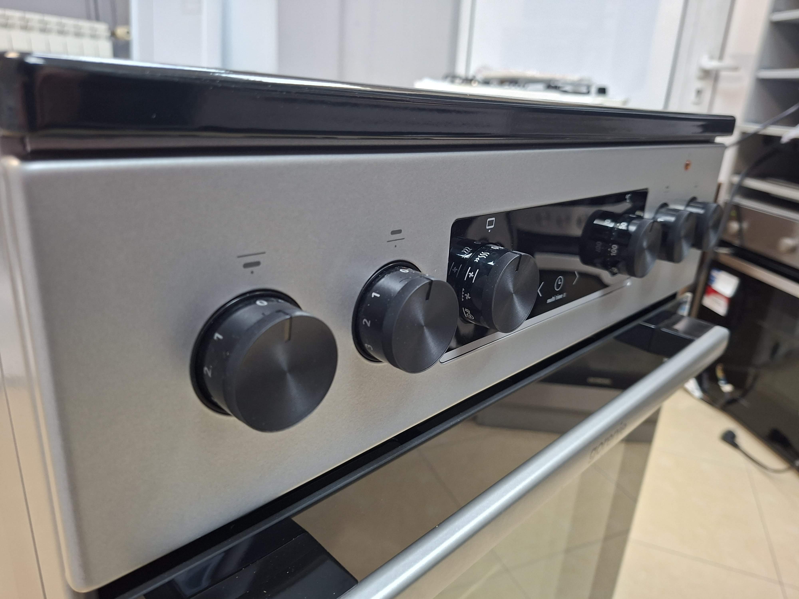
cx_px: 400
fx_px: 531
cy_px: 300
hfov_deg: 73.9
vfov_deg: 58.9
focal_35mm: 23
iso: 250
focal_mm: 5.54
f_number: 1.8
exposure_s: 1/33
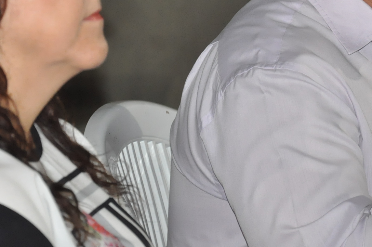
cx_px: 241
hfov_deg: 7.6
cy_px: 6
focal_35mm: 272
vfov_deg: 5.0
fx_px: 2806
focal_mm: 92
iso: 2000
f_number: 5.6
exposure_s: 1/60
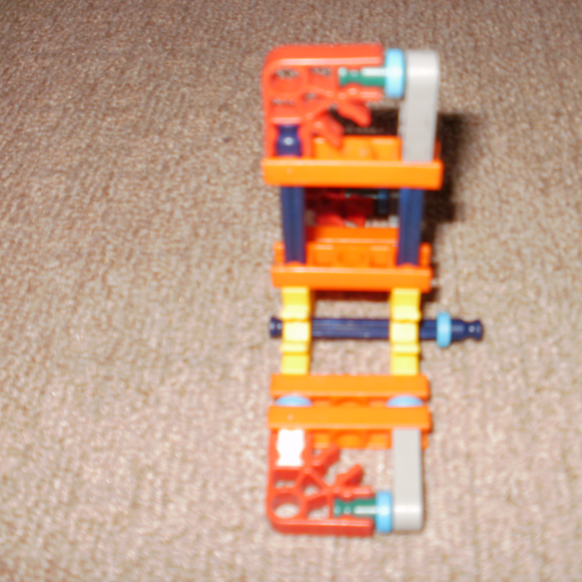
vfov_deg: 39.2
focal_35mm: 43
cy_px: 294
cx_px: 357
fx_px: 818
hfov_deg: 39.0
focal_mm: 6.3
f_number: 3.5
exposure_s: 1/30
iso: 125
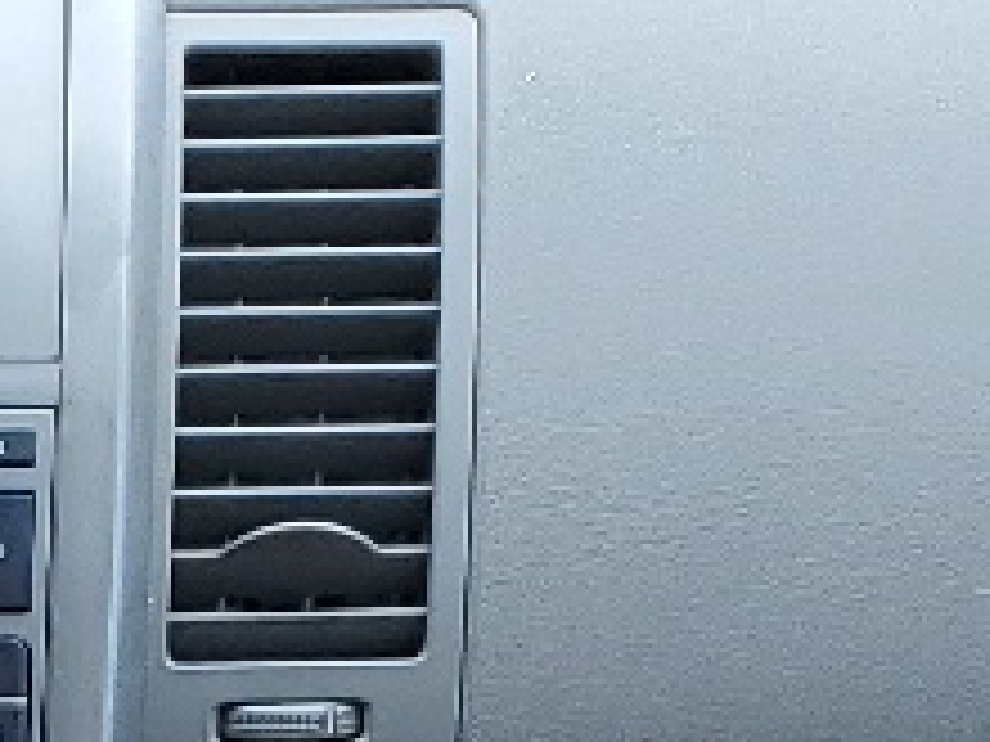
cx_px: -518
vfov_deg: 7.1
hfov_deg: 10.1
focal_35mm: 189
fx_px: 5405
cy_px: 2136
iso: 50
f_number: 1.5
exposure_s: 1/244
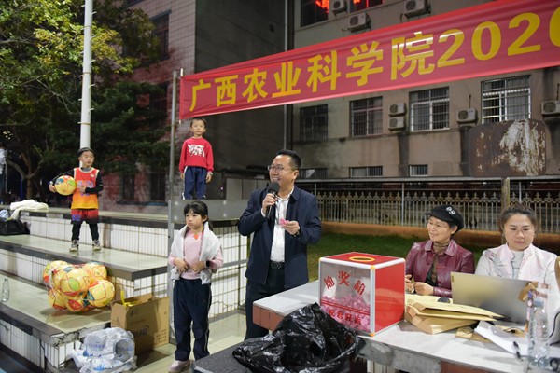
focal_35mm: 24
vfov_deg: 53.1
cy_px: 186
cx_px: 280
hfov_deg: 73.7
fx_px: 373
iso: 3200
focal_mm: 24
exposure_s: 1/125
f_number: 2.8
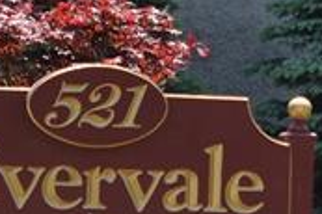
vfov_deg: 6.4
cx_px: 63
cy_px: 97
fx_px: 1903
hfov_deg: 9.6
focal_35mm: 213
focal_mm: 24
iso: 100
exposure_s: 1/200
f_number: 5.6
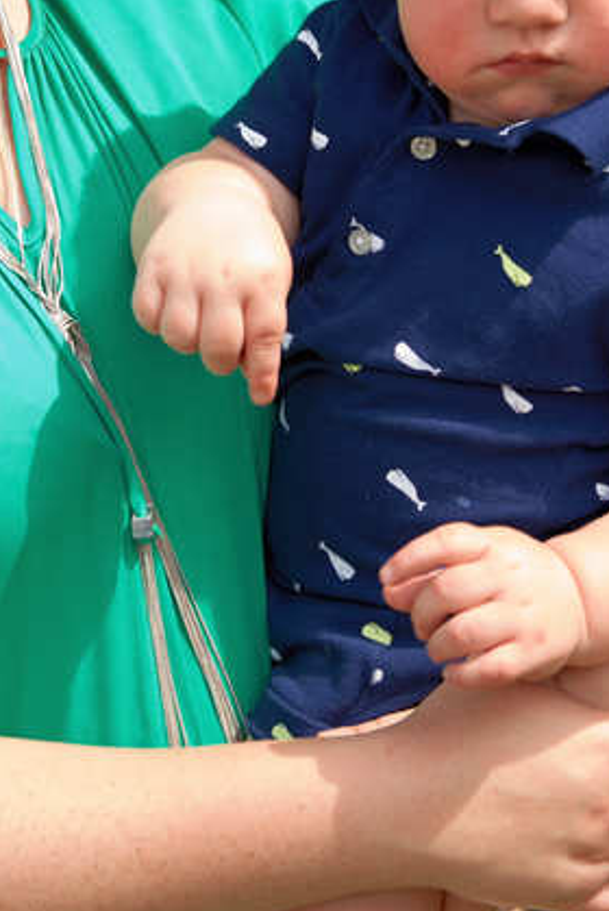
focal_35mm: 103
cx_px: 202
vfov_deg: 19.5
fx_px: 2609
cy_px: 109
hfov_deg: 13.3
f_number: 3.2
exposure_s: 1/250
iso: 100
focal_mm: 40
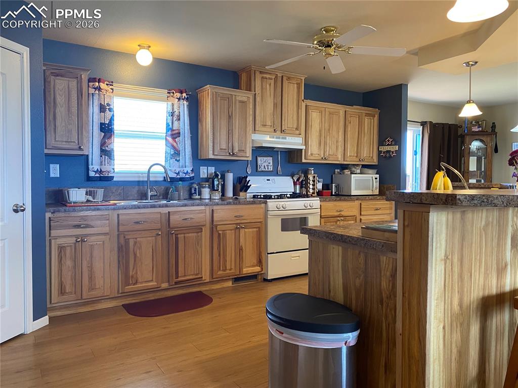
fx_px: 389
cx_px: 259
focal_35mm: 26
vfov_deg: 53.0
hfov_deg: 67.3
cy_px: 194
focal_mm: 4.25
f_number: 1.8
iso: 160
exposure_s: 1/60
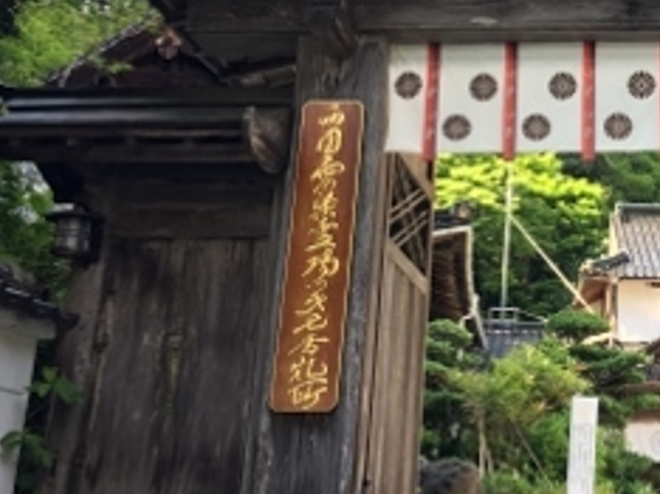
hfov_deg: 29.4
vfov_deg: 23.4
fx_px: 1181
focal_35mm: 62
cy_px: 126
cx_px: 640
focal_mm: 4.15
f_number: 2.2
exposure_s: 1/120
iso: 32
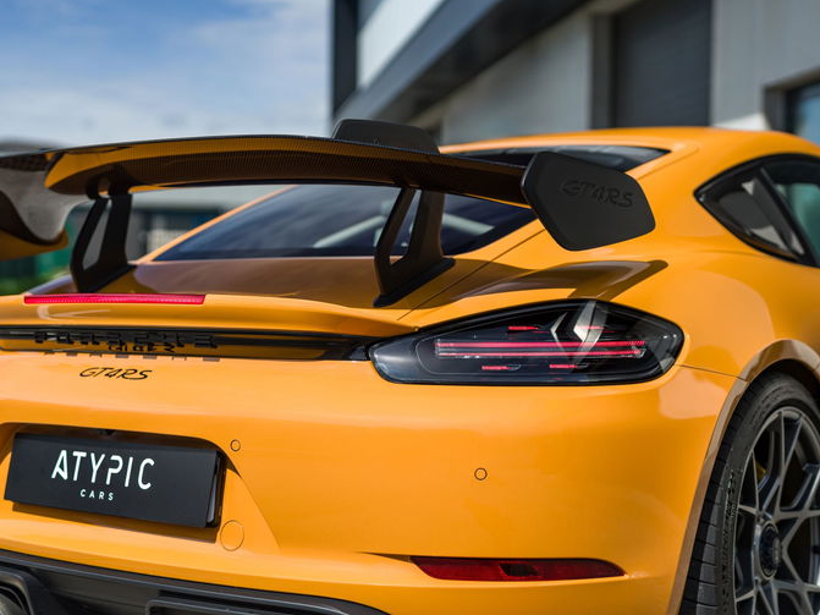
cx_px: 459
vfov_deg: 26.6
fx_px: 1303
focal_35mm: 55
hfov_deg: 34.9
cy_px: 312
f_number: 2.2
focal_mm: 50
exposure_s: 1/2000
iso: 100
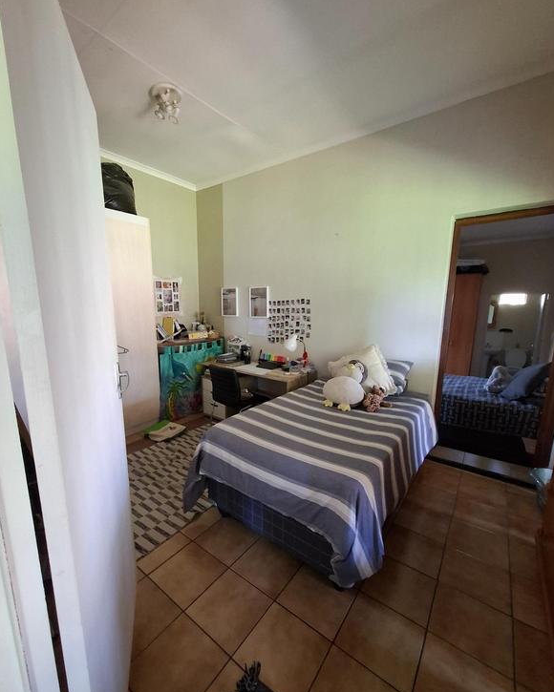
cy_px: 361
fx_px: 287
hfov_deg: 88.0
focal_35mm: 14
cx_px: 269
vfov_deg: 100.6
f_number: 2.2
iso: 400
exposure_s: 1/25
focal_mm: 1.74
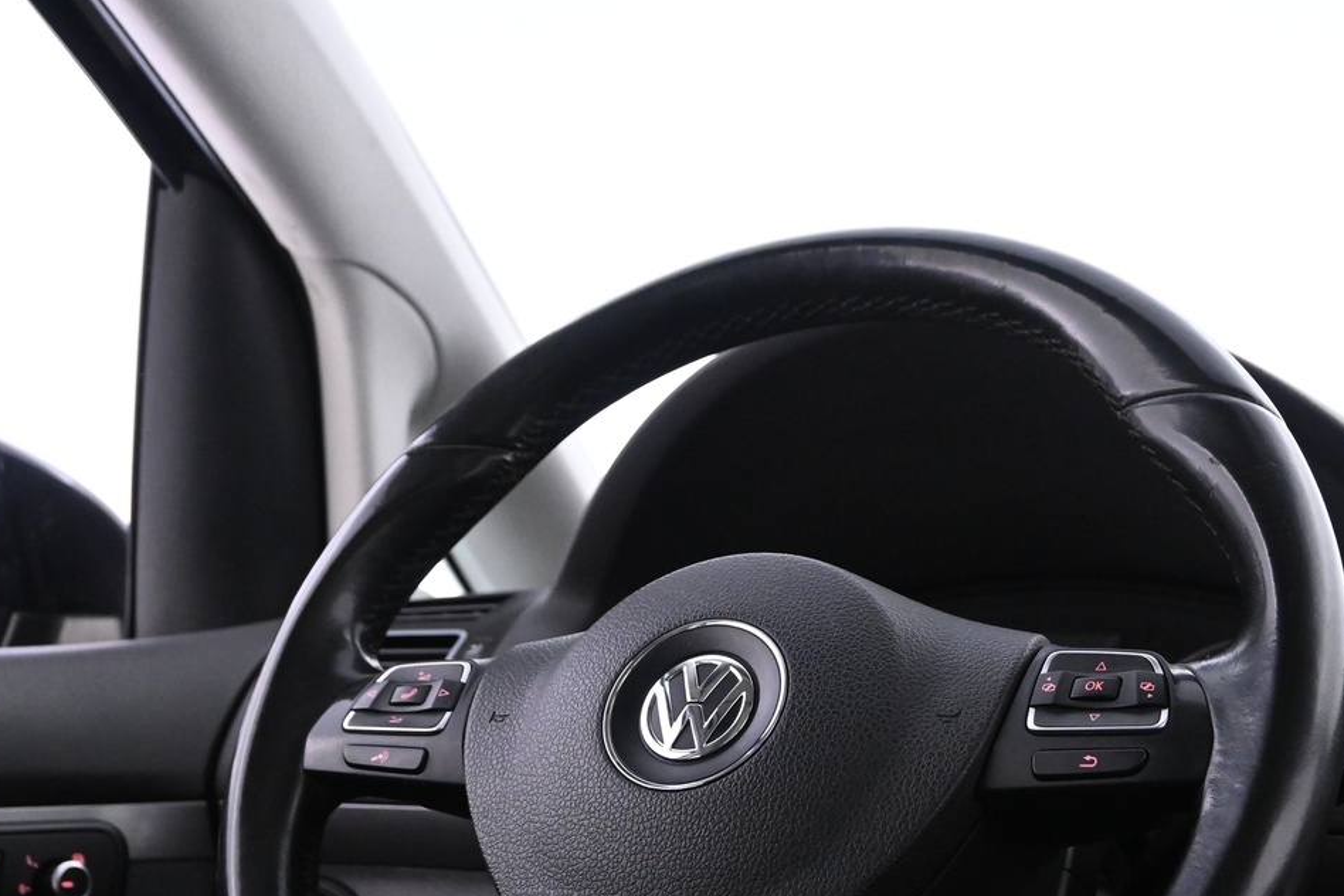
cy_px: 736
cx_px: 790
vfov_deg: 24.7
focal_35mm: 54
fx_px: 2010
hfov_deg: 36.9
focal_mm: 21
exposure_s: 1/30
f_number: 4
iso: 2500
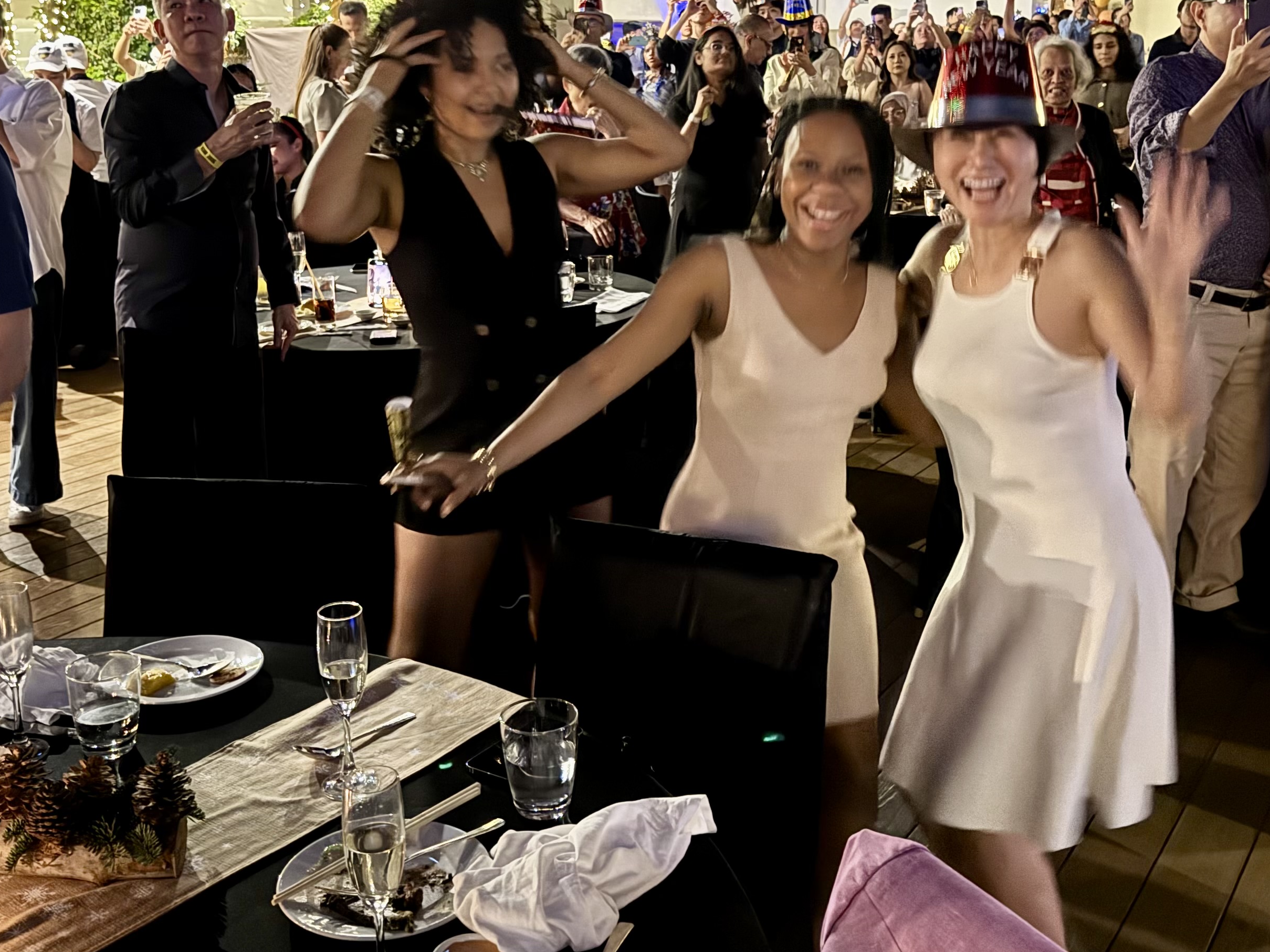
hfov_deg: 46.8
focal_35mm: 40
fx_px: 1467
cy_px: 298
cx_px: 592
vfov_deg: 35.5
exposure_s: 1/25
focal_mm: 6.76
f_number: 1.78
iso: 800
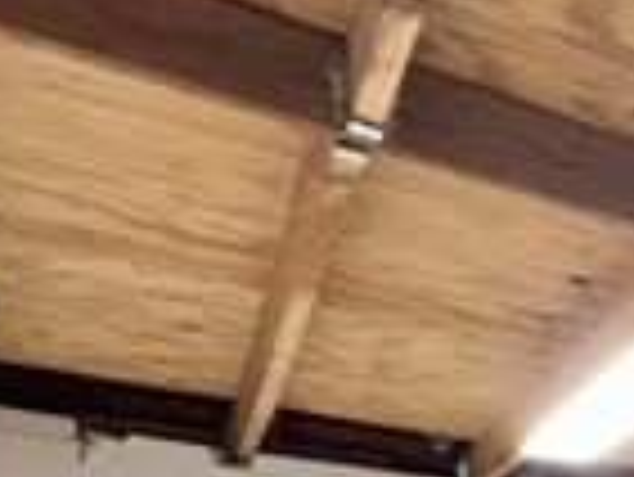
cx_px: 1317
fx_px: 1082
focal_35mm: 59
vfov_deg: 19.3
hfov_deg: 18.3
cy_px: 842
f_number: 1.8
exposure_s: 1/60
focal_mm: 1.57
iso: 200
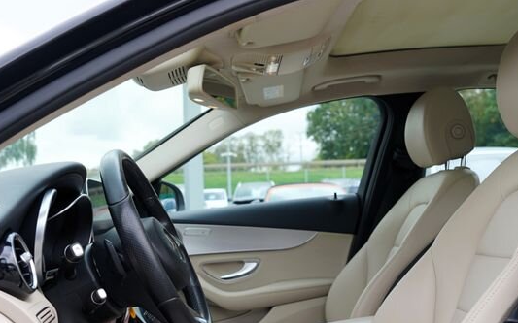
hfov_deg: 42.6
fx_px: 663
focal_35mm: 47
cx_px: 268
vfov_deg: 26.9
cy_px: 253
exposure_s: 1/60
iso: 100
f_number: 4
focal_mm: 24
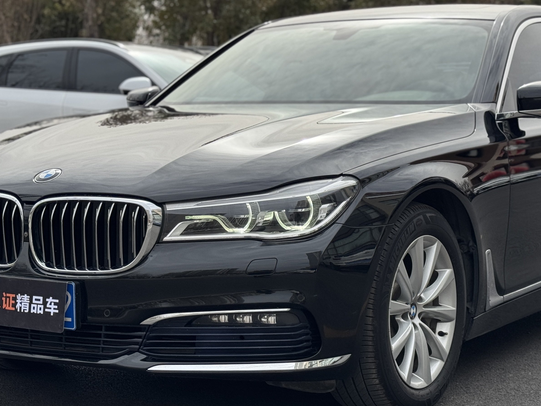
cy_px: 208
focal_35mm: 81
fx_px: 1266
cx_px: 305
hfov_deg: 24.1
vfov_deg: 18.2
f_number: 1.78
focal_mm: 6.76
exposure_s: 1/2959
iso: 64
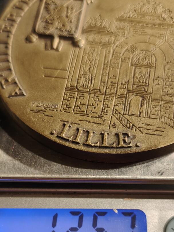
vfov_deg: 36.0
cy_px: 192
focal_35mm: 51
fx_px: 342
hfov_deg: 28.5
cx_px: 79
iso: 200
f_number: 1.6
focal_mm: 6.06
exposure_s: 1/200
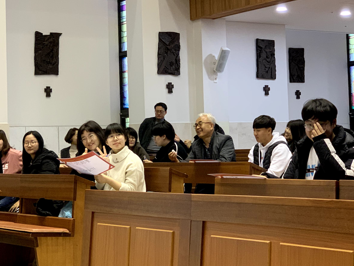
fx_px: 910
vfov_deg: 16.6
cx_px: 137
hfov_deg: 22.0
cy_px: 92
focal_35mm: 89
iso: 250
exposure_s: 1/60
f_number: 2.4
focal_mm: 6
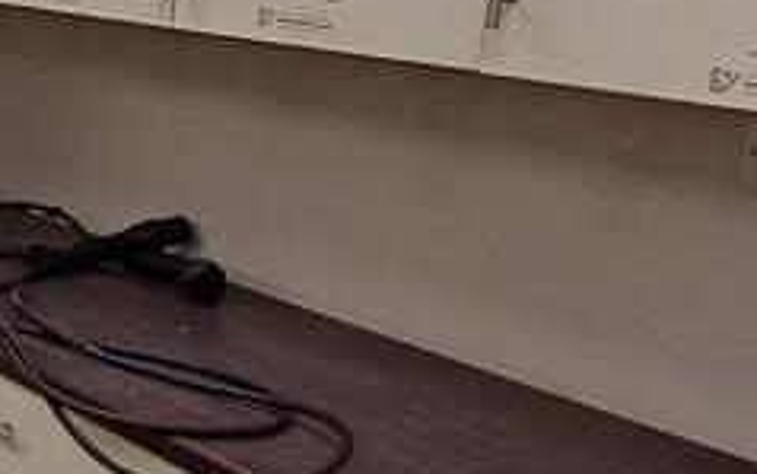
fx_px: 1507
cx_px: -563
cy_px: 181
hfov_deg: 20.7
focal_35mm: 73
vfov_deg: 17.9
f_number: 2.2
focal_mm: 1.64
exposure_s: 1/100
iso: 64
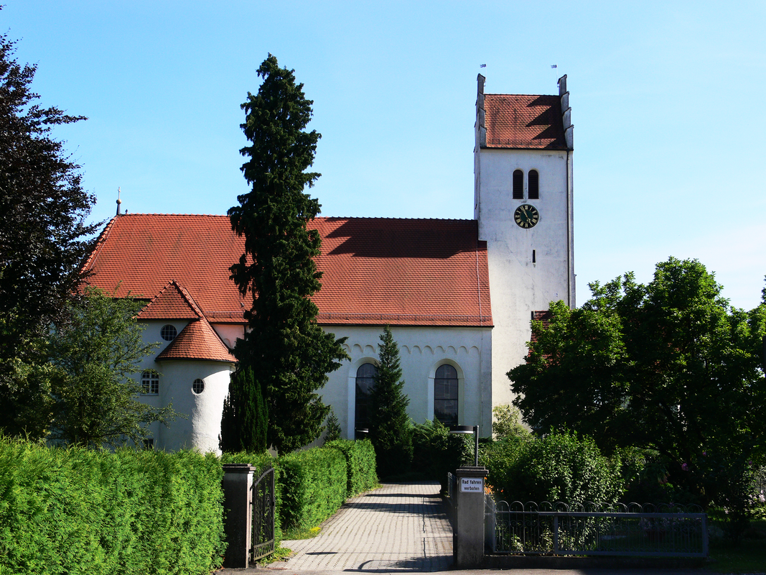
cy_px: 288
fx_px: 1173
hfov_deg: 36.2
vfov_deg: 27.5
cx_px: 383
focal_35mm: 53
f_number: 5.6
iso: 80
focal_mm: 11.1
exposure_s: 1/250
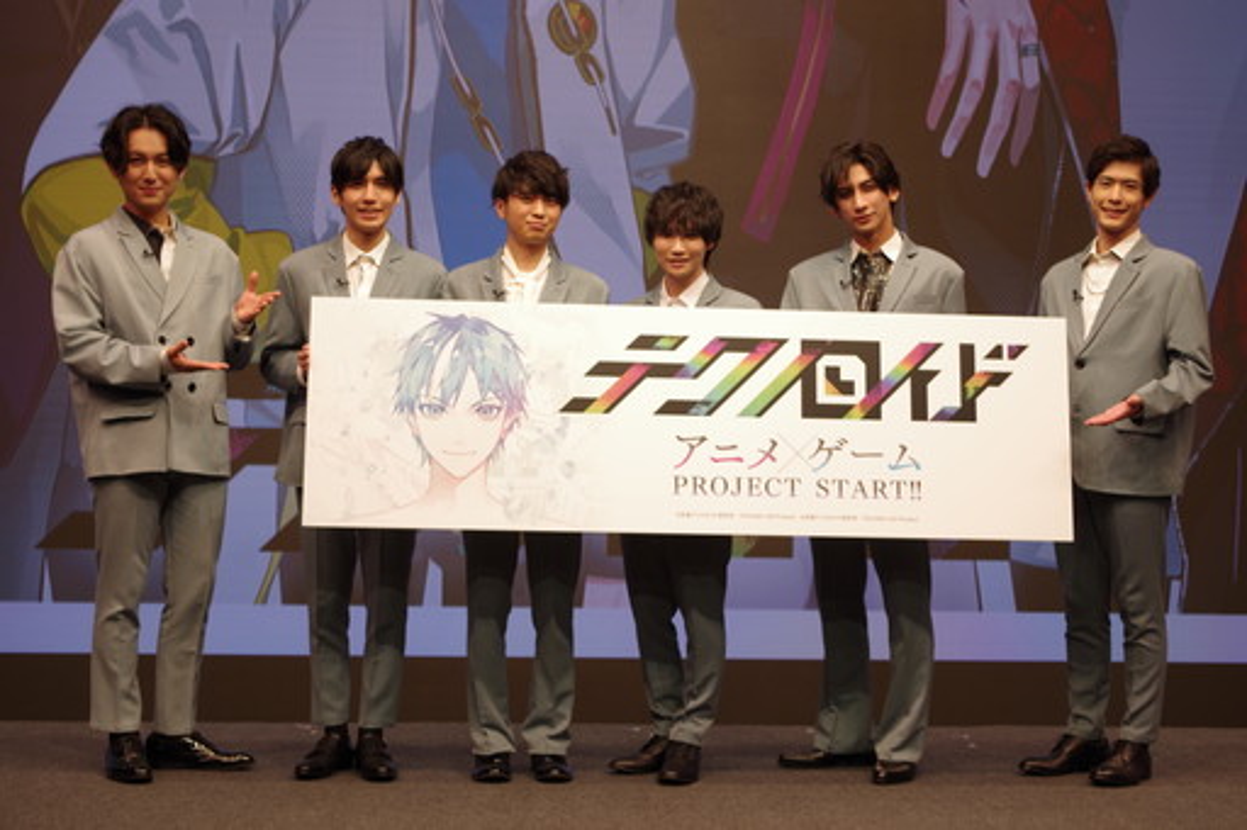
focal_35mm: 52
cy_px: 415
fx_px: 1801
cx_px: 624
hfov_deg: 38.2
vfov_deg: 26.0
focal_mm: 35
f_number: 4.5
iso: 200
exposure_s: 1/60
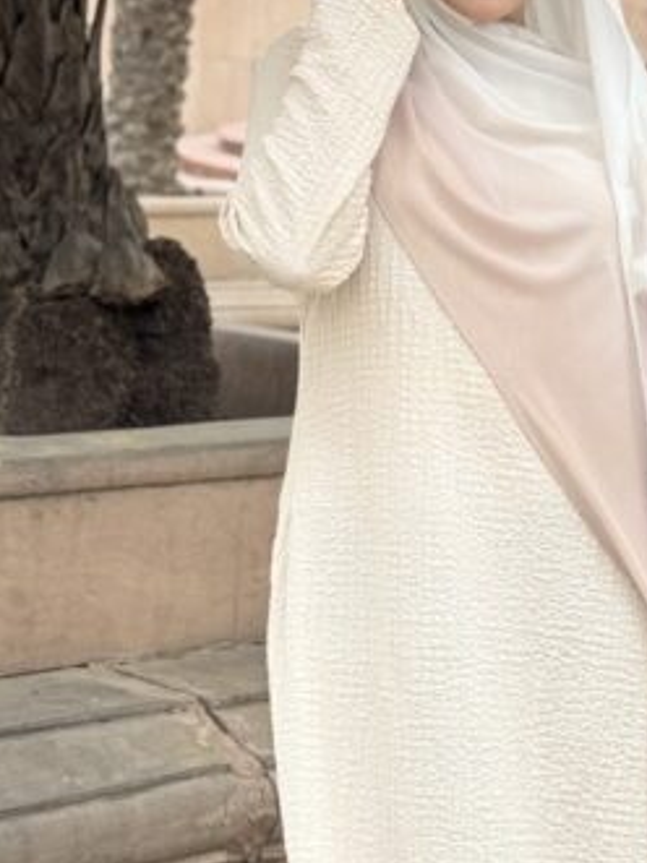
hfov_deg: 12.7
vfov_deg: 16.5
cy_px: -50
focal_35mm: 116
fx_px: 2893
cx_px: 530
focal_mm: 6.76
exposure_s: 1/639
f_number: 1.78
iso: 64
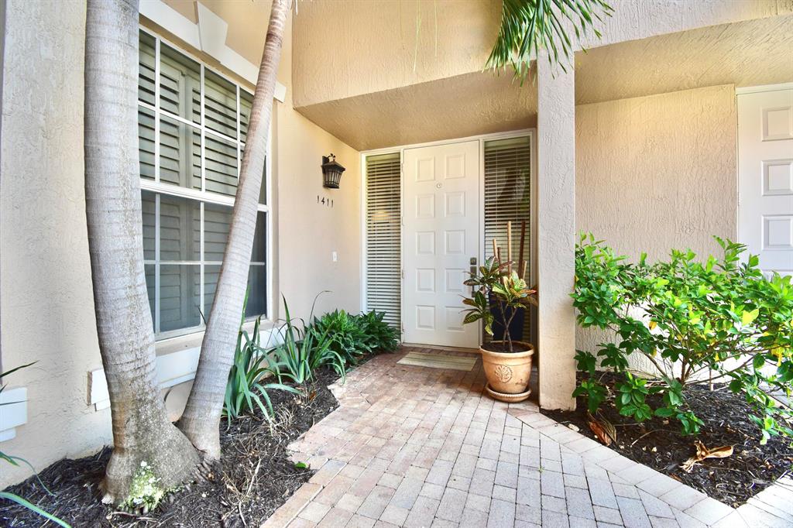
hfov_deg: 100.4
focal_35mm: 15
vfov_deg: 77.3
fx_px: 330
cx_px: 396
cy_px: 264
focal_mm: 10
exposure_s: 1/40
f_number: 7.1
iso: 400
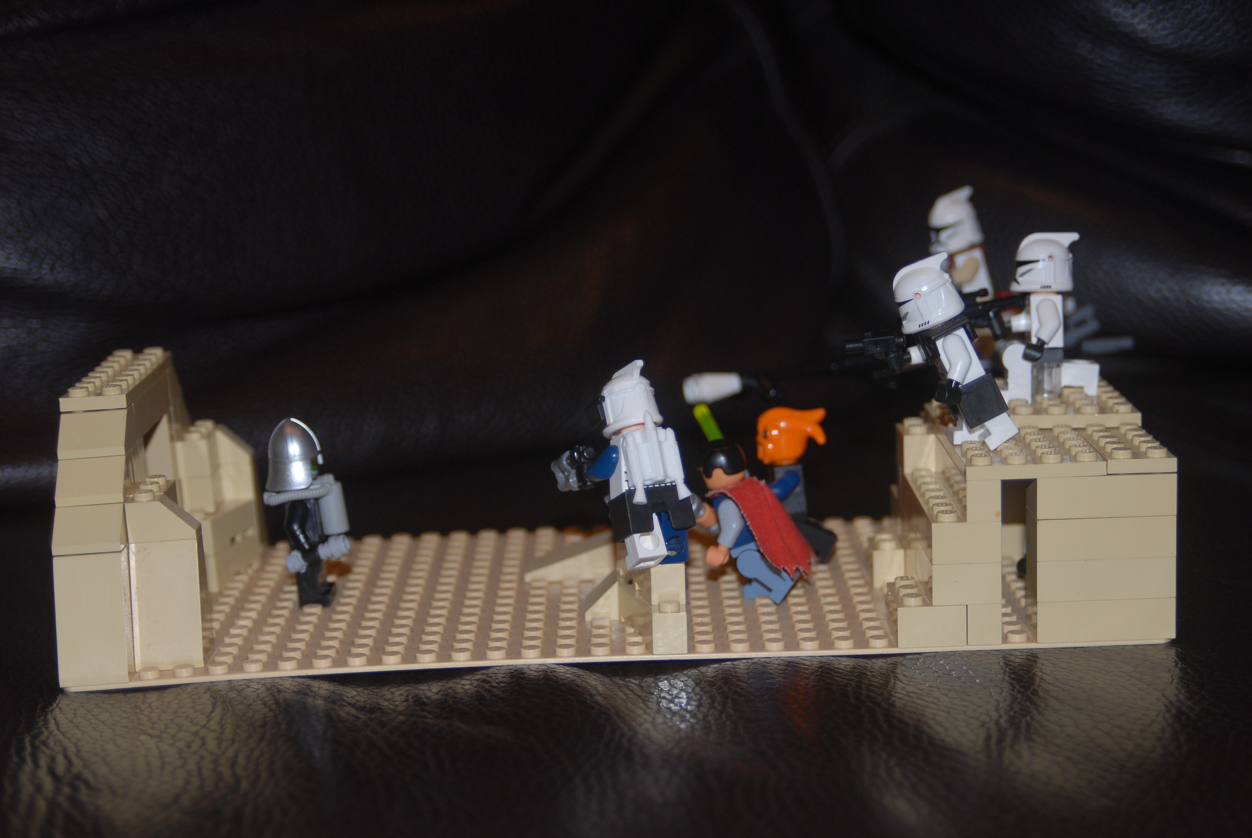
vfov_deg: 19.0
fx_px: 2507
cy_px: 419
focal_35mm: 72
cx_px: 626
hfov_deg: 28.0
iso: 200
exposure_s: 1/60
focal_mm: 48
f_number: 4
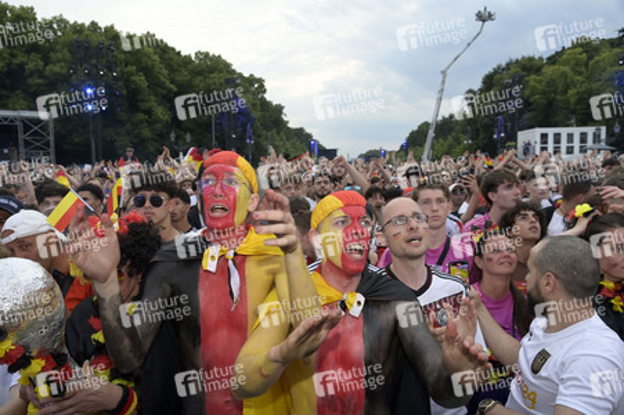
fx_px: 520
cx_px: 312
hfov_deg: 62.0
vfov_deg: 43.5
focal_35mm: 30
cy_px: 208
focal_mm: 30
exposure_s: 1/125
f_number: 7.1
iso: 1250
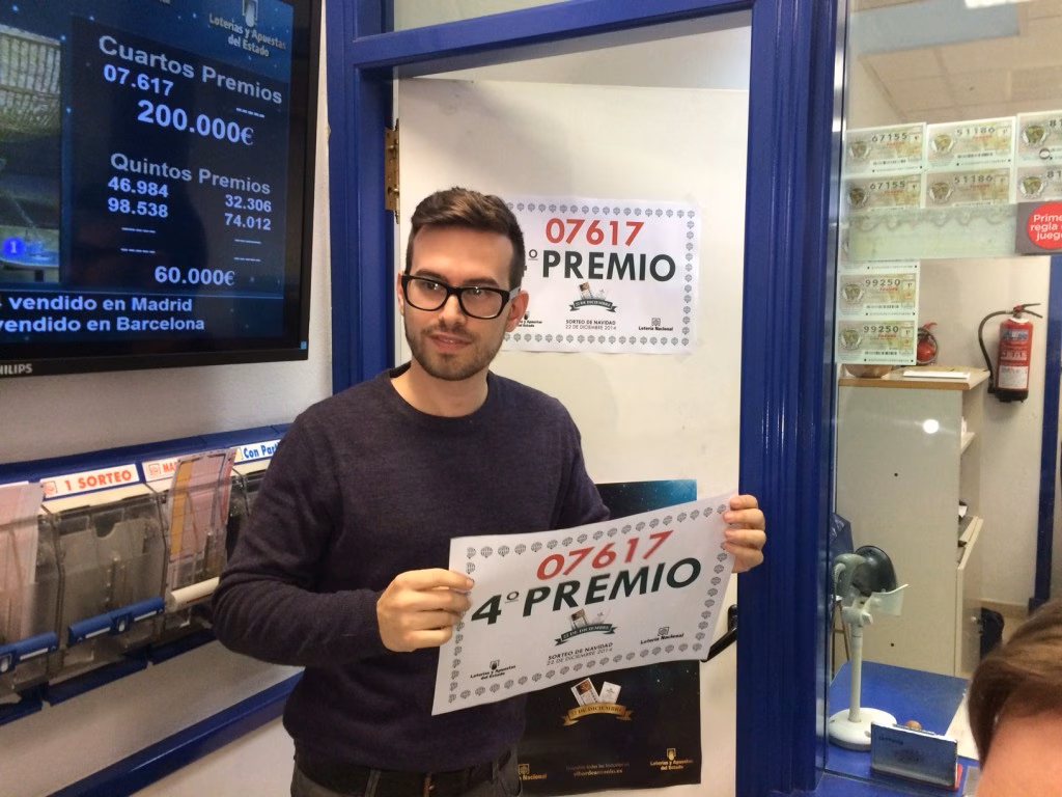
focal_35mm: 29
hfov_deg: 61.7
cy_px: 398
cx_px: 531
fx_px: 890
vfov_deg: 48.2
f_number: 2.2
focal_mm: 4.15
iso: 64
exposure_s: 1/30
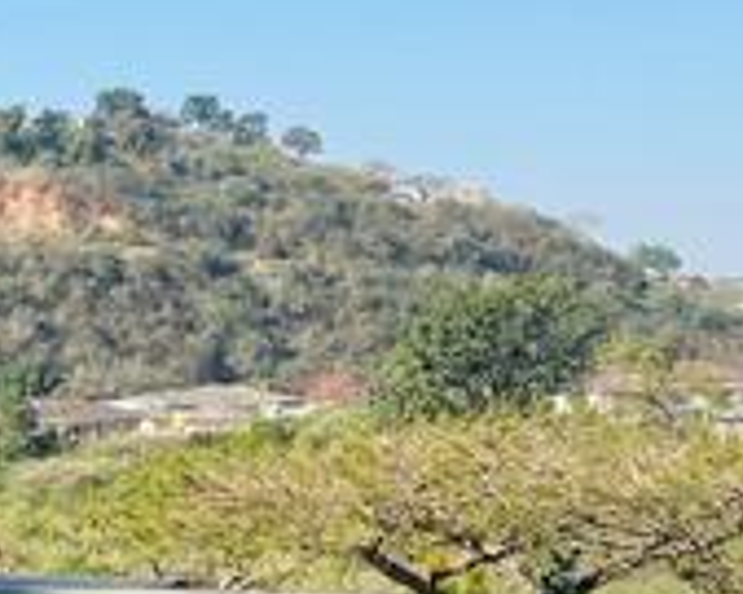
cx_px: -167
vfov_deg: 12.7
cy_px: 537
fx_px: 2637
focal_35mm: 120
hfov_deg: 15.4
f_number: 1.5
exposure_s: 1/2632
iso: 50
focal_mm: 5.7
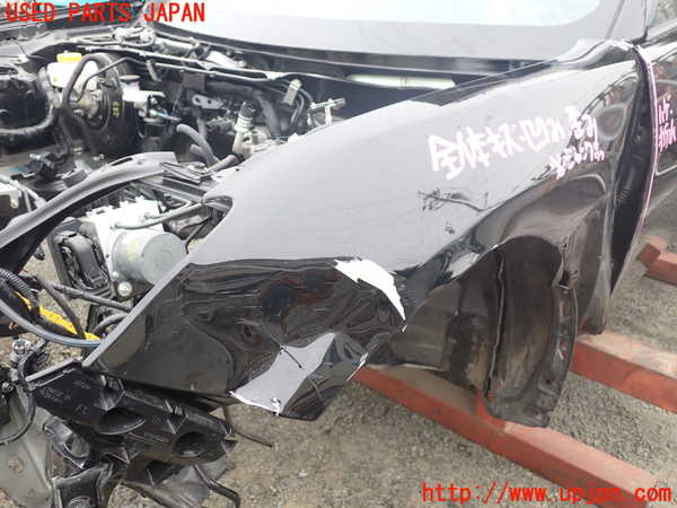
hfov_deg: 60.0
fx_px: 587
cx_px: 338
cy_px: 254
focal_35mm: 30
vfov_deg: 46.8
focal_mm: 5.4
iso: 100
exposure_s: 1/100
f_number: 2.3
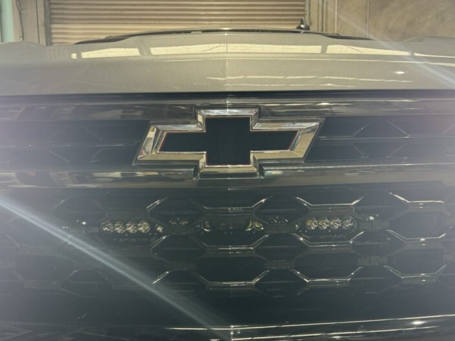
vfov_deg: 40.0
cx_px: 228
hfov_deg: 52.6
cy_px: 238
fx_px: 460
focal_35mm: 35
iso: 200
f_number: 1.78
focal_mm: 6.76
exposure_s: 1/62
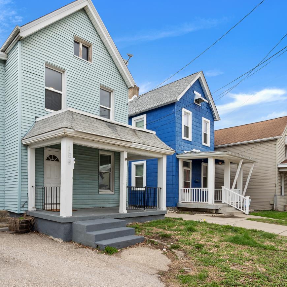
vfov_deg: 69.6
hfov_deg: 66.6
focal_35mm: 22
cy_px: 152
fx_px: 206
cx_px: 84
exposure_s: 1/60
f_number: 8
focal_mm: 10
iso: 400
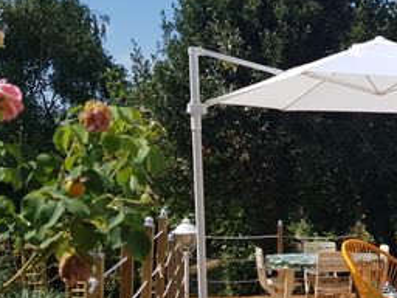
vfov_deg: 23.7
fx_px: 700
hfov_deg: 28.6
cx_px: 444
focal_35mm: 61
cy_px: 233
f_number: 1.7
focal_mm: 4.2
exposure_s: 1/2576
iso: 40
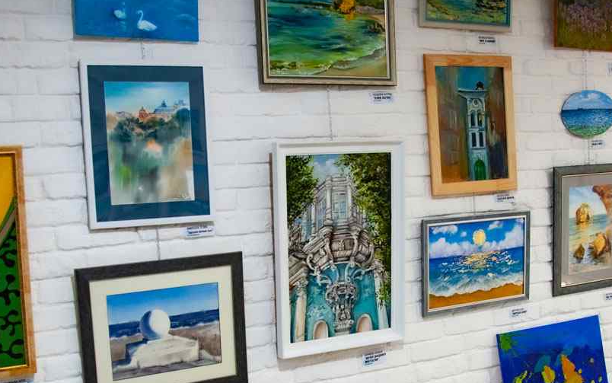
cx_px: 308
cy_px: 287
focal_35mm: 41
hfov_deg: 48.2
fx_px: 684
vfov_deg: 30.7
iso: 400
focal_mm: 18
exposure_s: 1/250
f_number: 4
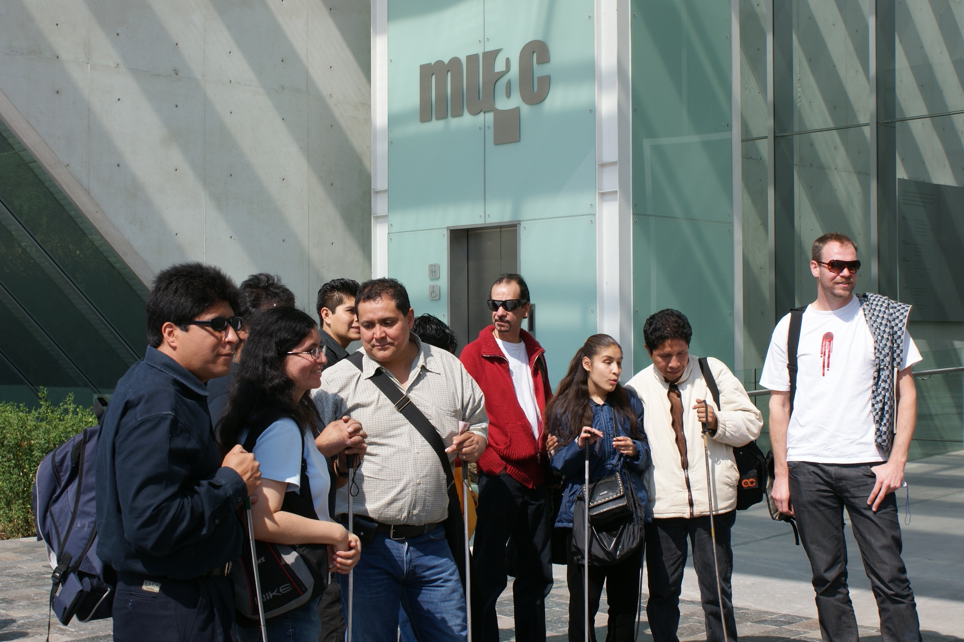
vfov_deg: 25.8
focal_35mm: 52
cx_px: 482
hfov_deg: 37.9
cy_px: 321
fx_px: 1406
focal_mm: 35
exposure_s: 1/200
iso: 100
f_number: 10
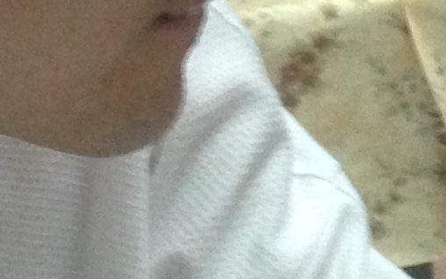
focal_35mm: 224
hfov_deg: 8.4
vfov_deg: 5.9
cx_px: 1155
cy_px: 167
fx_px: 2723
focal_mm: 4.12
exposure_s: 1/20
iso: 320
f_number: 2.4
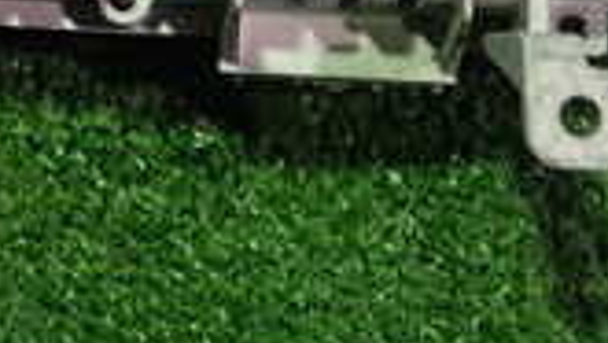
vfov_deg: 9.6
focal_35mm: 119
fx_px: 1919
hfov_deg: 16.7
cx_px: -232
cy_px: -313
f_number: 2.3
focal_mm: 5.4
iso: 320
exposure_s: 1/30
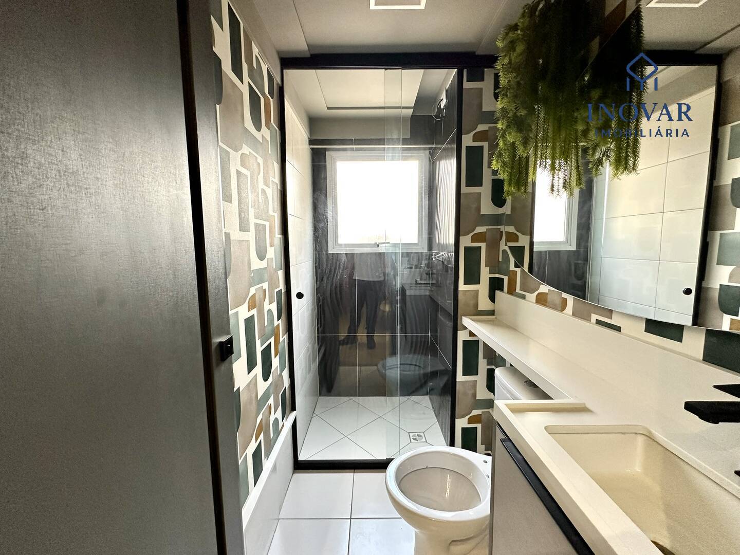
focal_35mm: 14
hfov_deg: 102.1
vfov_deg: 85.7
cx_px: 370
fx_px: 299
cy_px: 278
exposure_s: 1/120
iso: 200
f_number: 2.2
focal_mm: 2.22
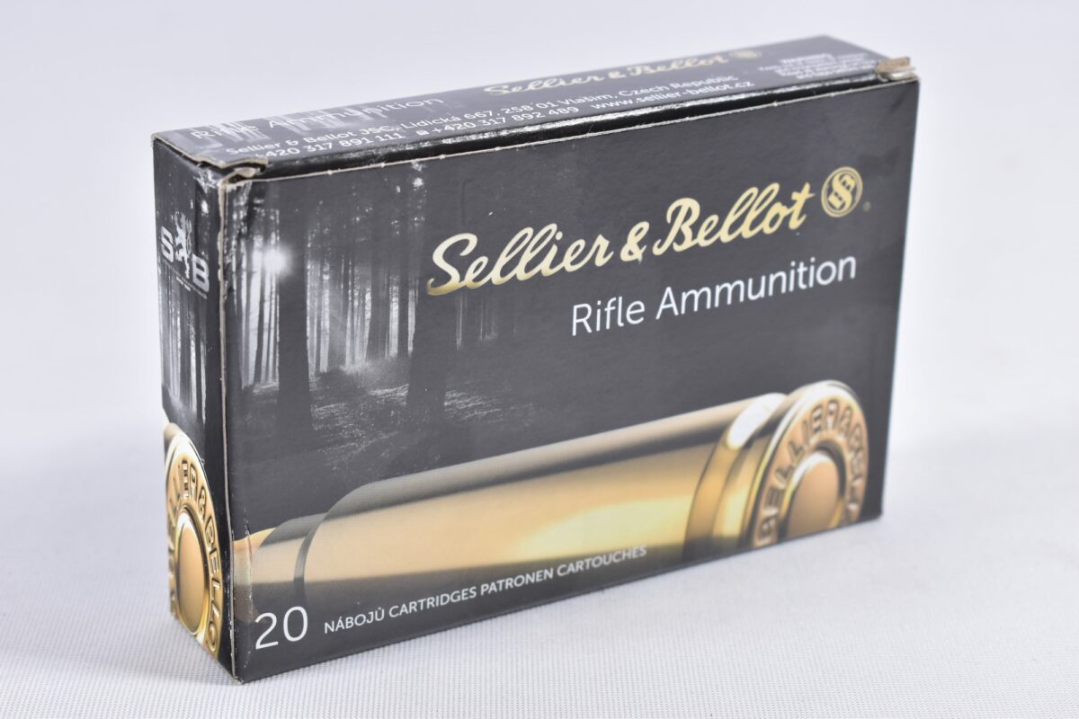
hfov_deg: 24.6
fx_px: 2473
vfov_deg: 16.6
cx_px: 540
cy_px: 360
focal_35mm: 82
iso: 640
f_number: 5.6
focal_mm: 55
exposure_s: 1/50
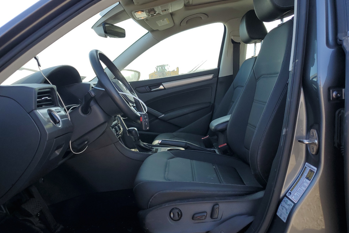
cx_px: 174
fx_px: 271
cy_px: 123
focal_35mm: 28
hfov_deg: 65.5
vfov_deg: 46.4
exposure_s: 1/556
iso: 50
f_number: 1.5
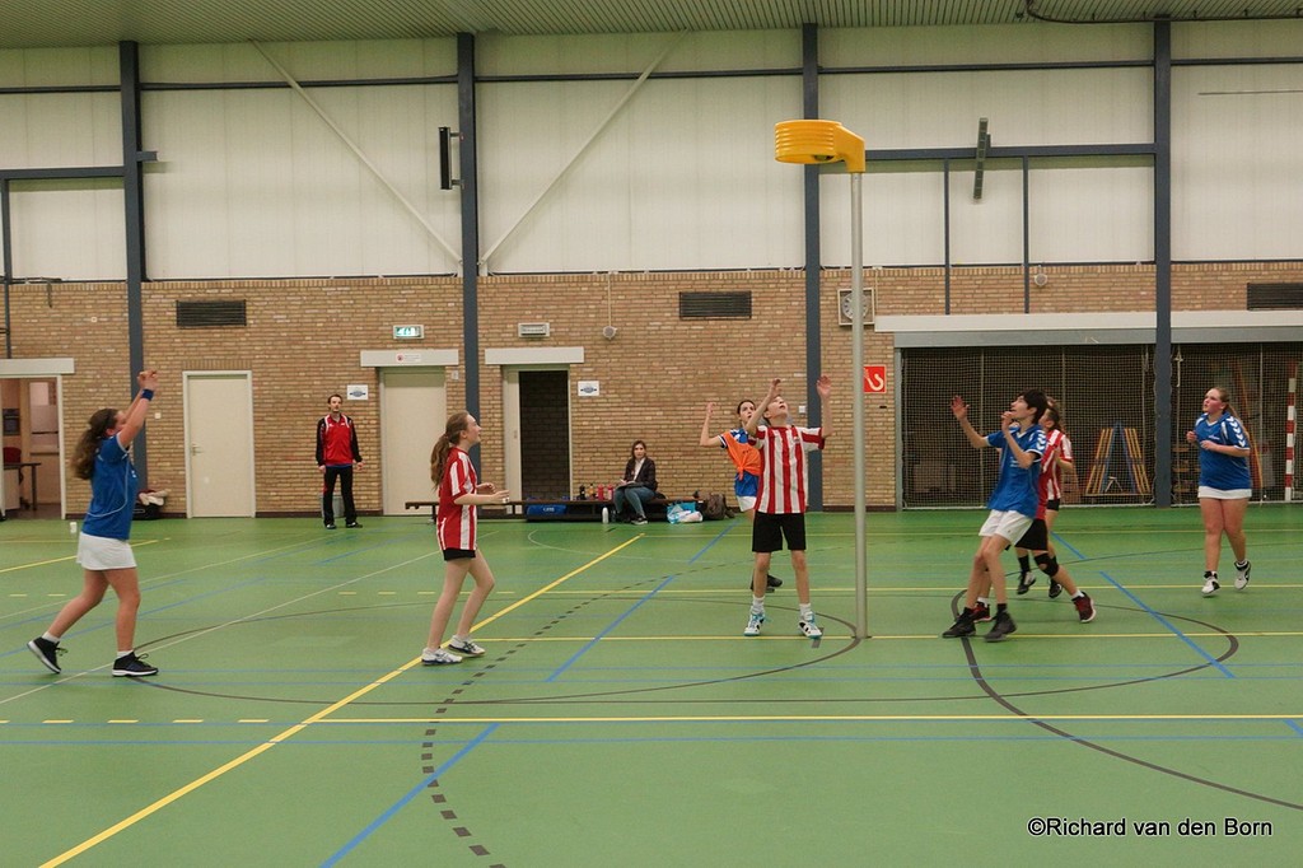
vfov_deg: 43.6
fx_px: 1085
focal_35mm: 30
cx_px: 652
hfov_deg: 61.9
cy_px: 434
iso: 800
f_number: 3.5
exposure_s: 1/160
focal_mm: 20
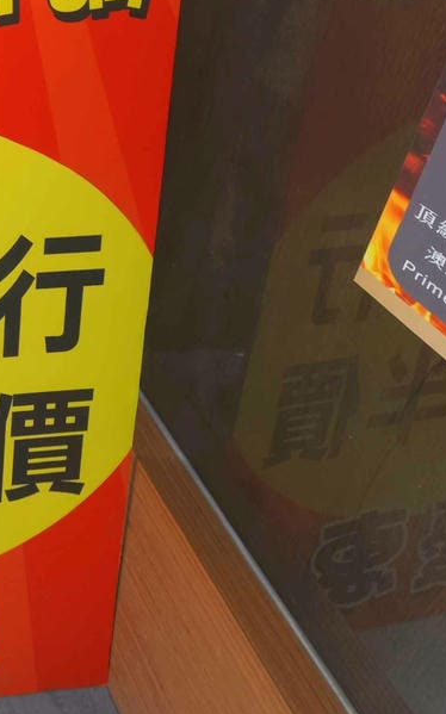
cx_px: -235
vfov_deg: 45.0
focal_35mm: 34
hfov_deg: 26.3
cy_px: -46
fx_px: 662
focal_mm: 2.03
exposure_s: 1/218
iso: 50
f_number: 1.8
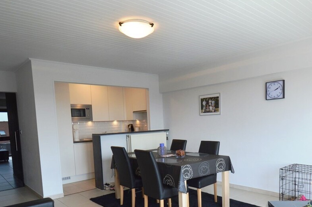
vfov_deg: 48.4
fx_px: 225
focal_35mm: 26
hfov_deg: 69.2
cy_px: 143
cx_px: 173
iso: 280
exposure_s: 1/125
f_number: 5.6
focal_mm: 10
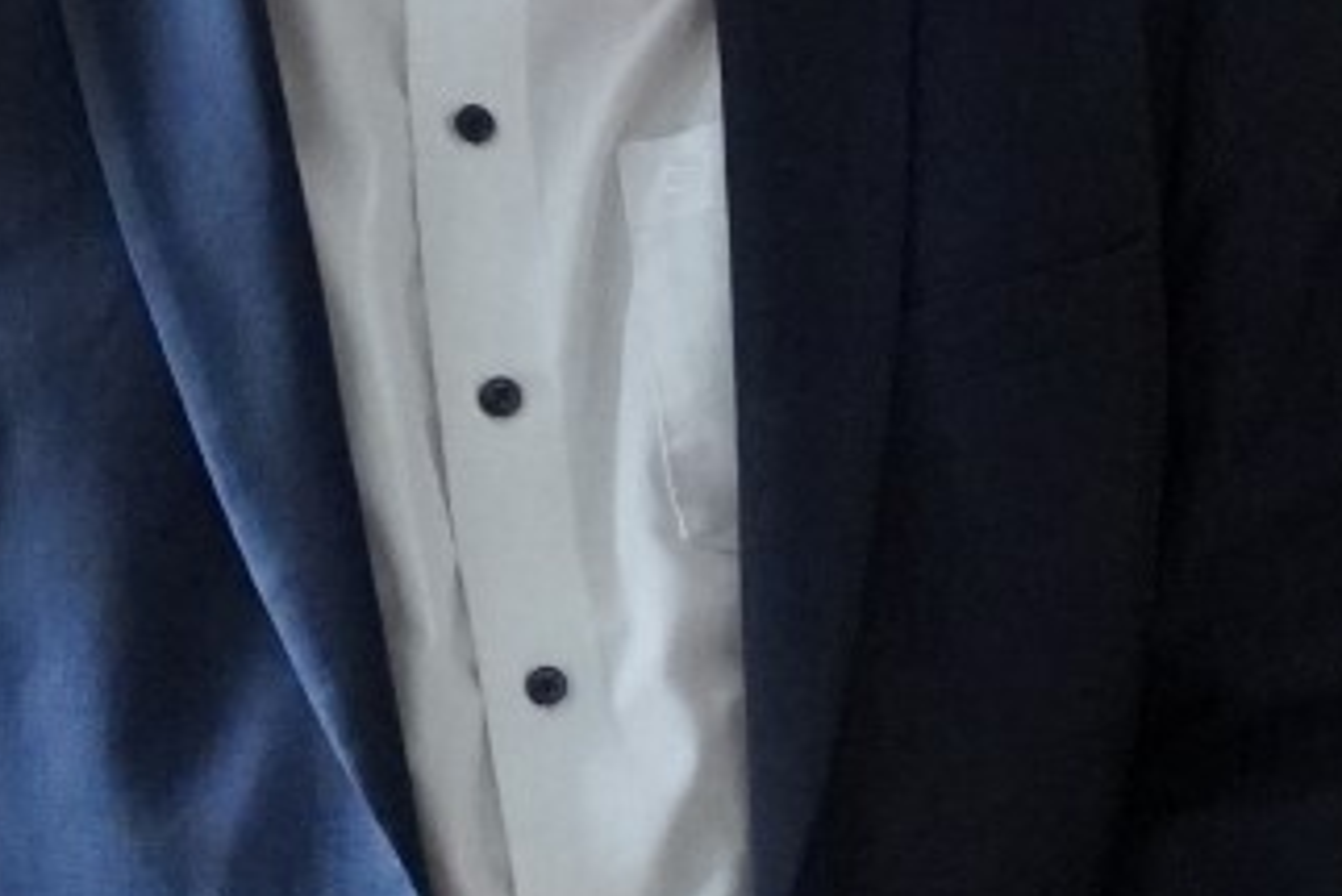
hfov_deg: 11.1
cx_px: 2309
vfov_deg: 7.9
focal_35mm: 174
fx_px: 6471
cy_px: 604
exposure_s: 1/160
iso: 5000
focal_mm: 23
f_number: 4
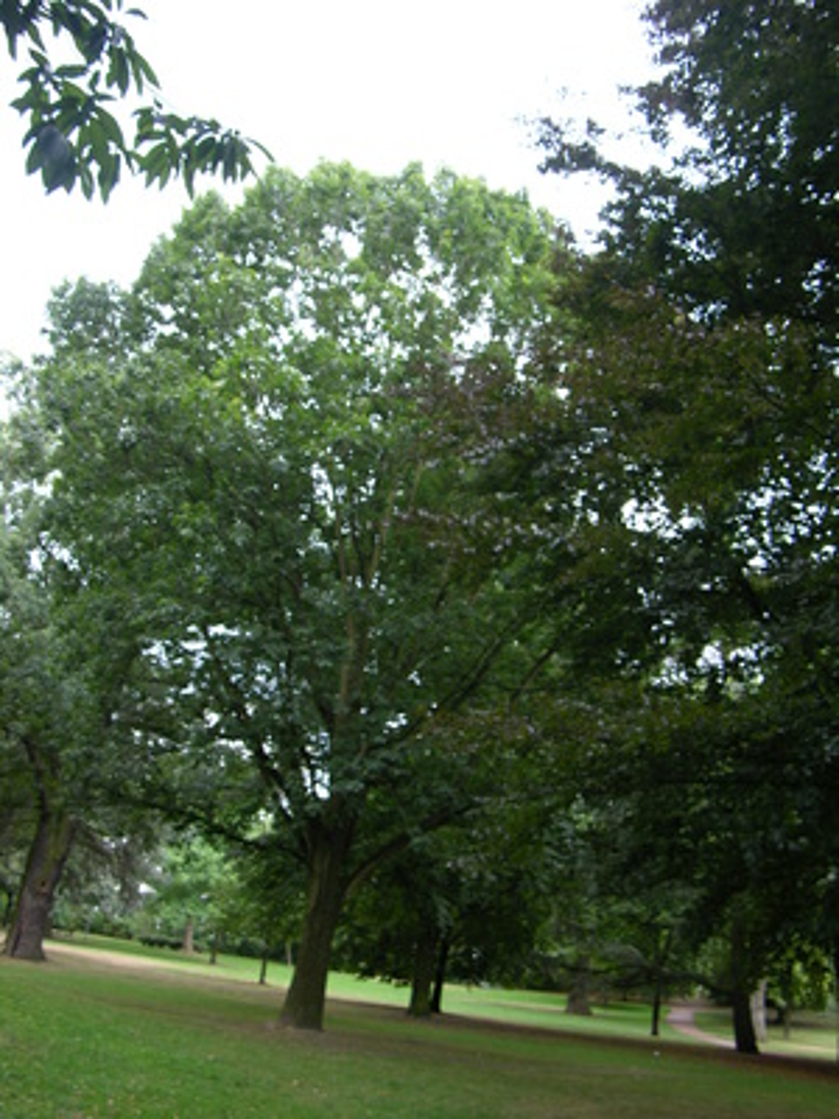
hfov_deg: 40.7
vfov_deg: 52.6
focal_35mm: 35
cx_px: 420
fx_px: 1131
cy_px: 560
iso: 50
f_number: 2.8
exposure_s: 1/27.2
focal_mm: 8.9
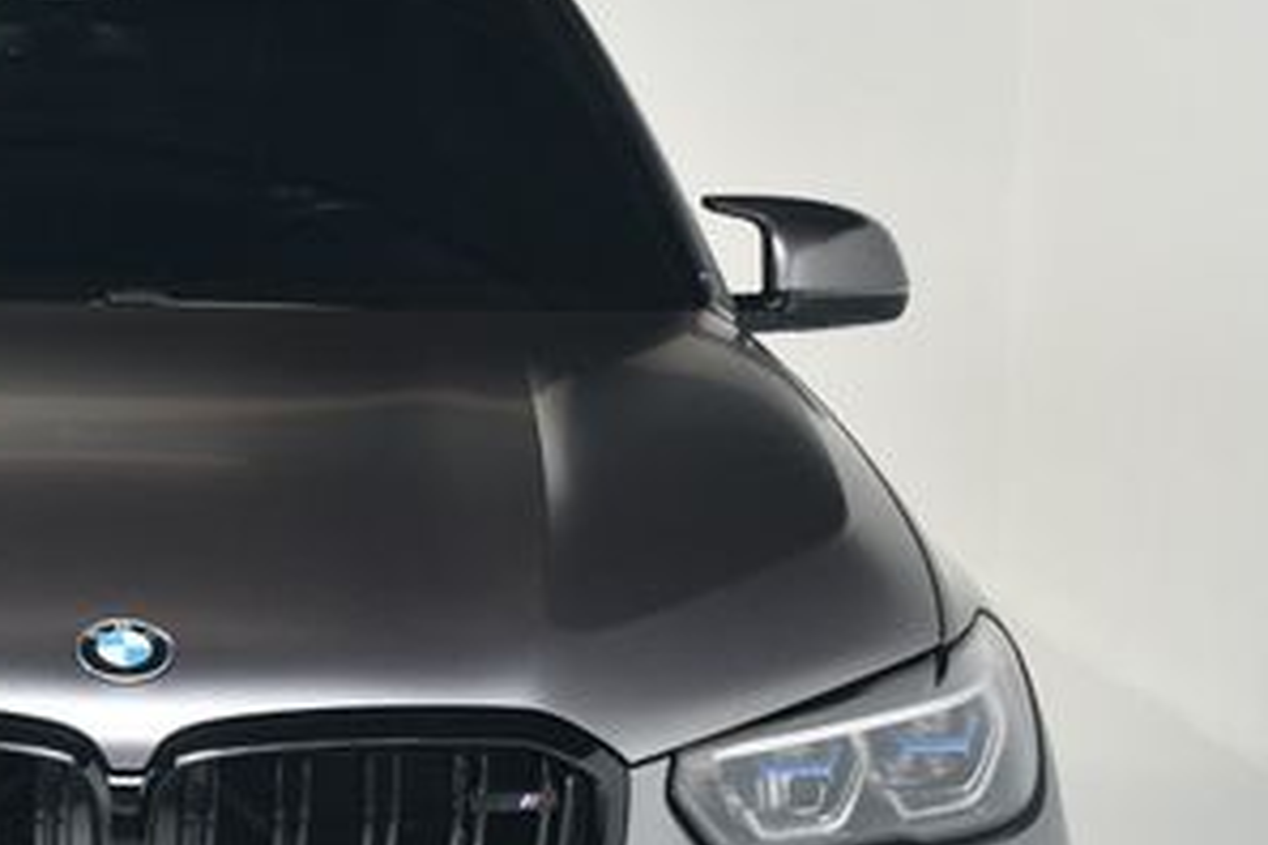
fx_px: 3945
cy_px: 674
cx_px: 77
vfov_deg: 12.2
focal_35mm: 112
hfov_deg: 17.9
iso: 100
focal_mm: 35
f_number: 9
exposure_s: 1/160
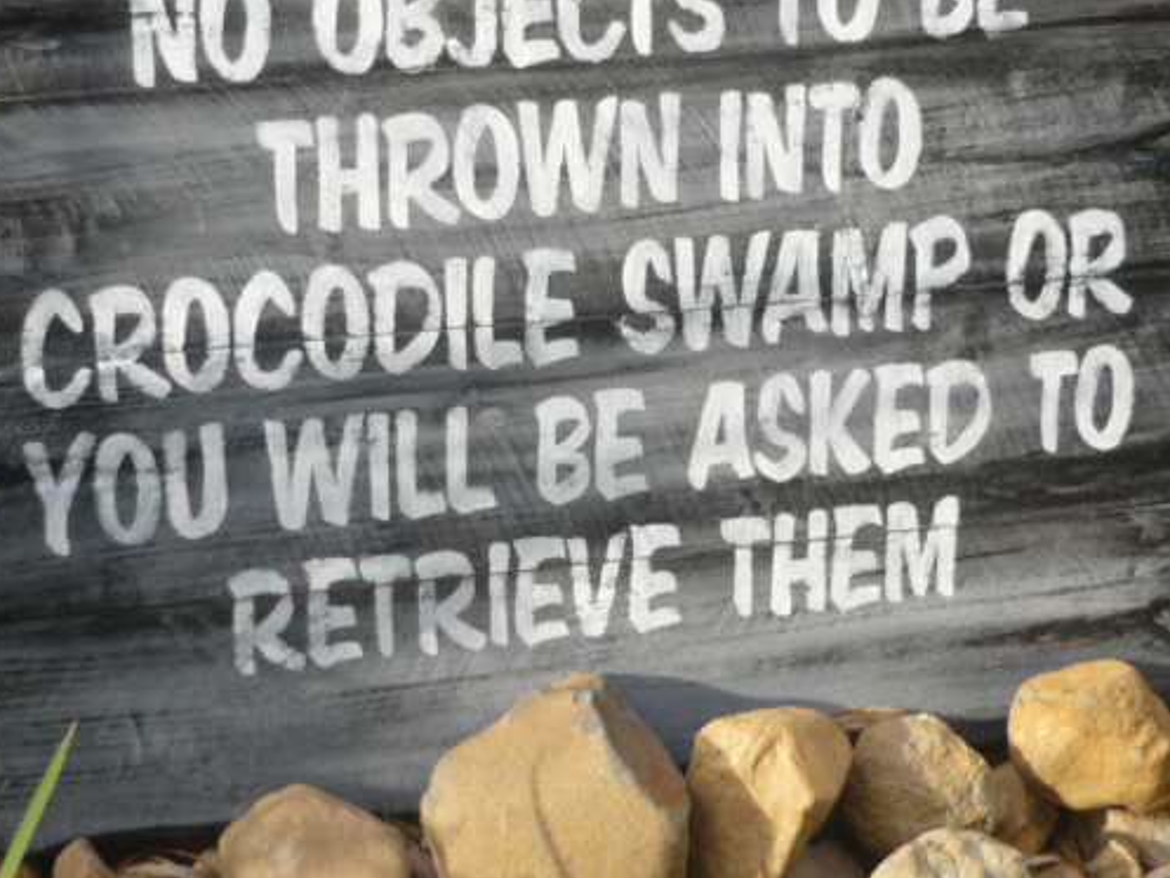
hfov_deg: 23.0
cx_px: 532
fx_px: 2874
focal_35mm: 85
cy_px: 370
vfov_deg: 17.4
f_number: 3
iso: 100
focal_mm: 6.8
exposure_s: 1/250
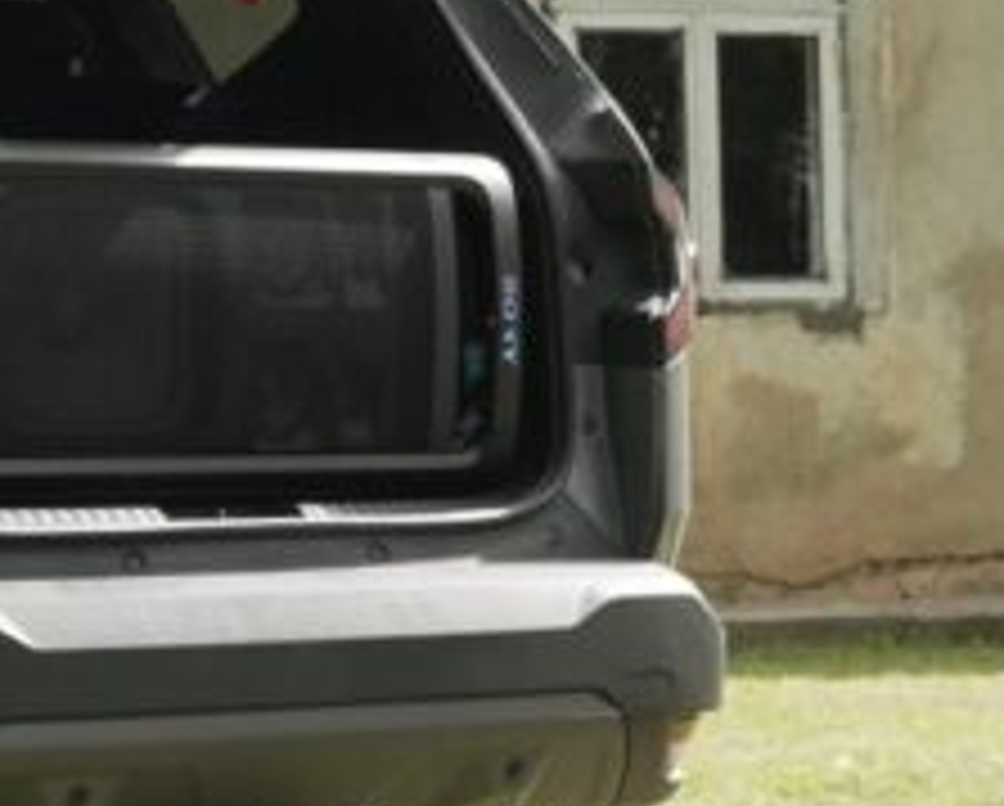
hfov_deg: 13.2
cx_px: -257
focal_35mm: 141
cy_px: 173
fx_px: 4206
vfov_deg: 10.9
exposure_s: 1/800
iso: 1250
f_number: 8
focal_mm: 35
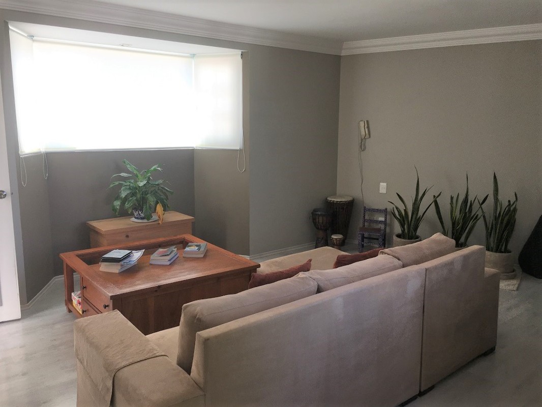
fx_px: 454
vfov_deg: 48.2
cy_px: 204
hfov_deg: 61.6
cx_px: 271
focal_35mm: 29
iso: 32
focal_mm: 4.15
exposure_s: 1/120
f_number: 2.2
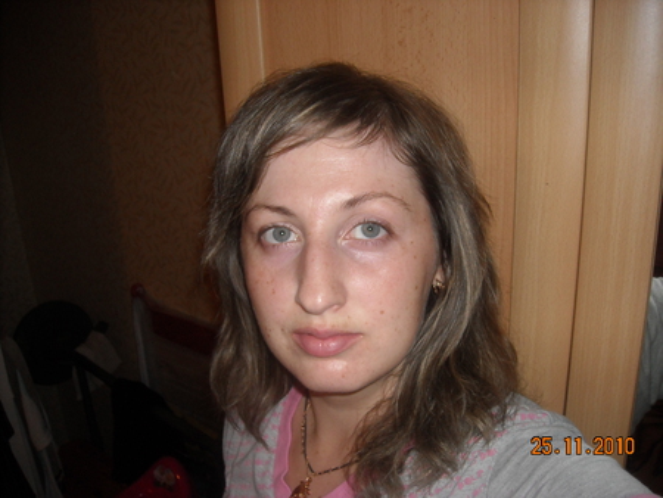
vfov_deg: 40.7
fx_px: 671
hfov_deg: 52.6
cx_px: 332
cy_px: 249
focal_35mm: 35
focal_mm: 5.7
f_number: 2.8
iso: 200
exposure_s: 1/60
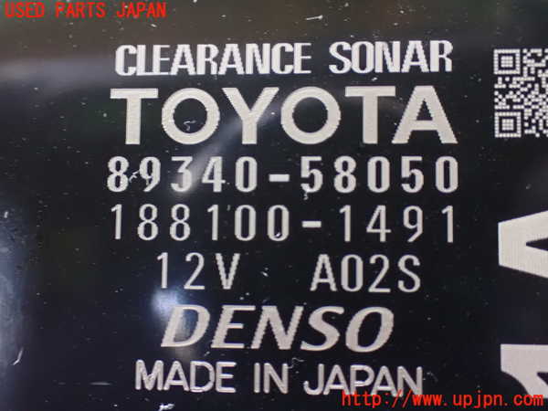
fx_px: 697
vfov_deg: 32.9
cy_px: 206
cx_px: 274
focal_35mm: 44
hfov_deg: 42.9
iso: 1600
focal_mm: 7.84
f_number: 2.9
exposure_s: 1/10
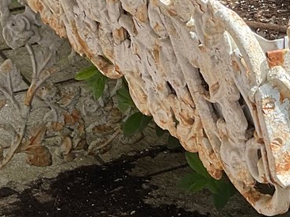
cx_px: 319
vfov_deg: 12.1
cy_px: 255
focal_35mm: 120
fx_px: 1005
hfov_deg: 16.0
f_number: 1.8
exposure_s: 1/509
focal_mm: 3
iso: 16
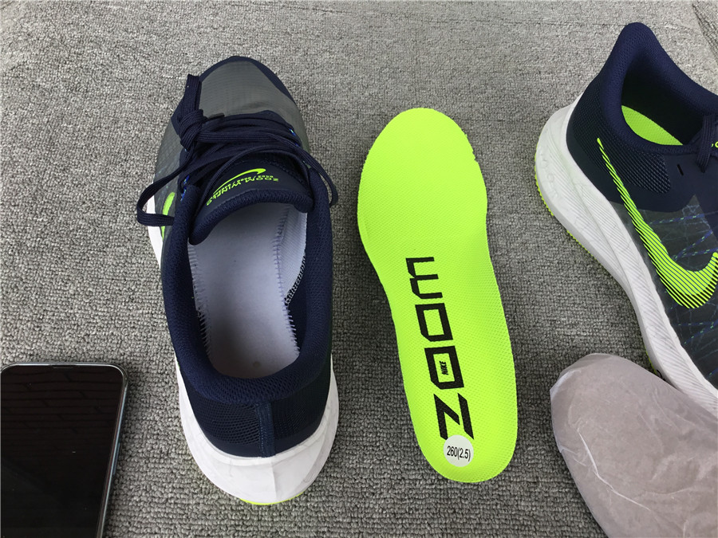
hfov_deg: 58.4
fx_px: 643
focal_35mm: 31
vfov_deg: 45.4
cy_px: 269
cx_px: 359
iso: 32
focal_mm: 3.3
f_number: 2.4
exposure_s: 1/100
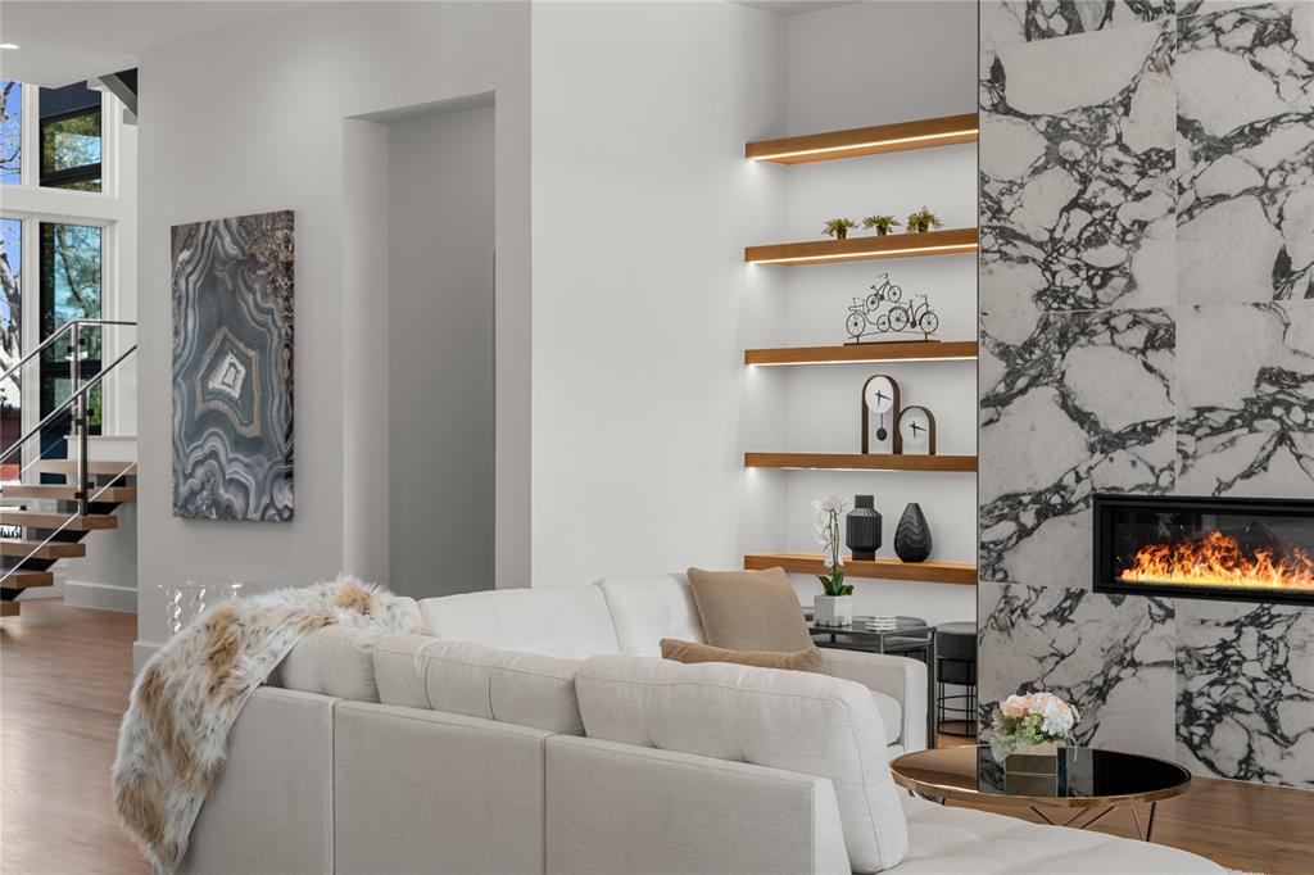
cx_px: 657
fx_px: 1824
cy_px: 438
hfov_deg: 39.6
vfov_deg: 27.0
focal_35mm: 50
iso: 400
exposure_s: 1/8
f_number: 8
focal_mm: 50
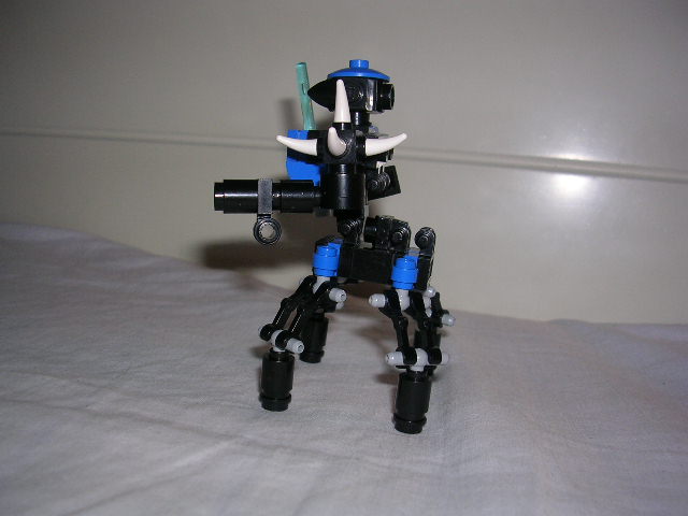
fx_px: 755
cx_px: 344
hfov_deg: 49.0
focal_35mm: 38
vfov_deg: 37.7
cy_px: 258
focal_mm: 5.8
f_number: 2.8
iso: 50
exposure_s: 1/60.1
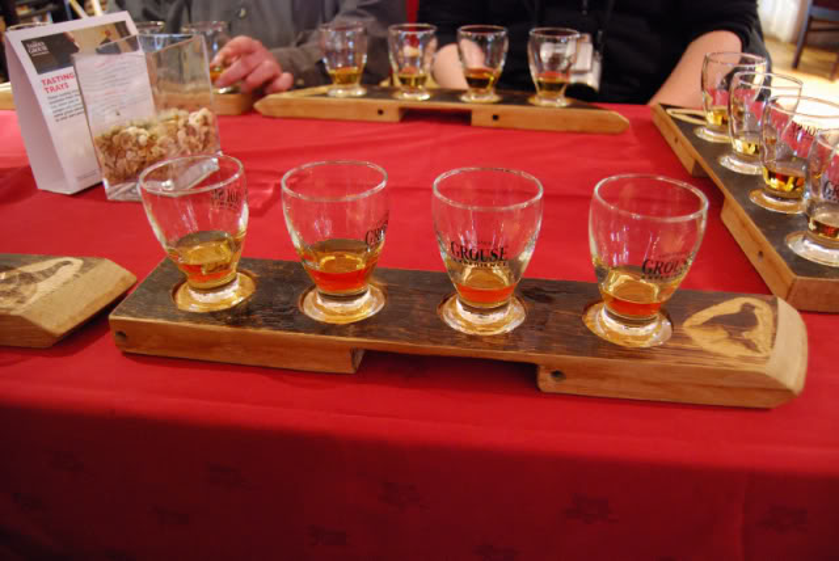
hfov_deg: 67.3
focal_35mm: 27
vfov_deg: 48.0
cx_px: 420
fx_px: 630
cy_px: 280
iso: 1600
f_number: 3.5
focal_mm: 18
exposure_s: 1/6
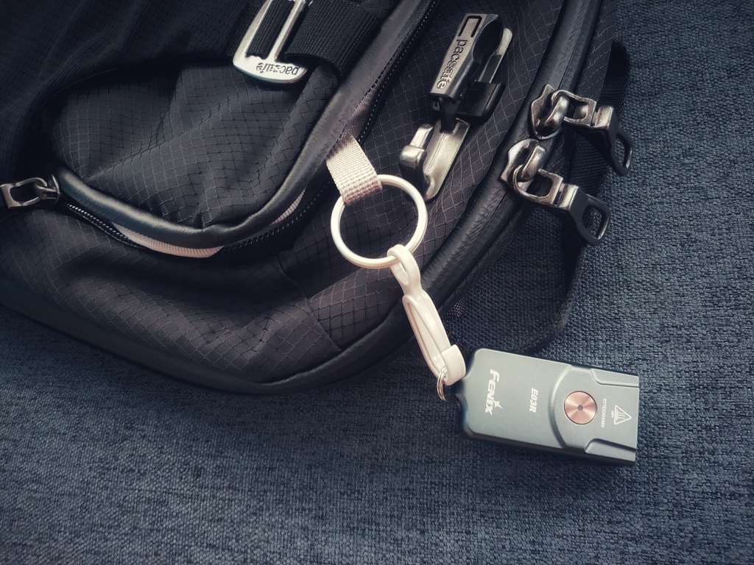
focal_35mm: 32
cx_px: 377
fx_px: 697
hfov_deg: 56.8
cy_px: 282
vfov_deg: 44.2
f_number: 2
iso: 383
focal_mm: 4.5
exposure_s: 1/25
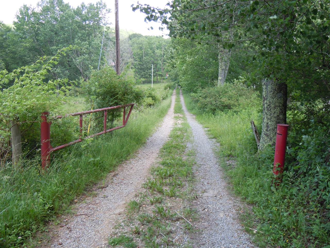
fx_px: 286
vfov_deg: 46.8
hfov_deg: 60.0
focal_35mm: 30
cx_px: 165
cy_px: 124
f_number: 3.5
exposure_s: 1/80
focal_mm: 5.4
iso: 100
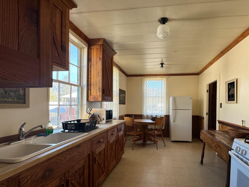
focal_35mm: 18
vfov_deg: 71.2
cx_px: 146
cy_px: 106
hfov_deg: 86.9
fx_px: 129
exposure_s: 1/99
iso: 64
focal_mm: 2.22
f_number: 2.2
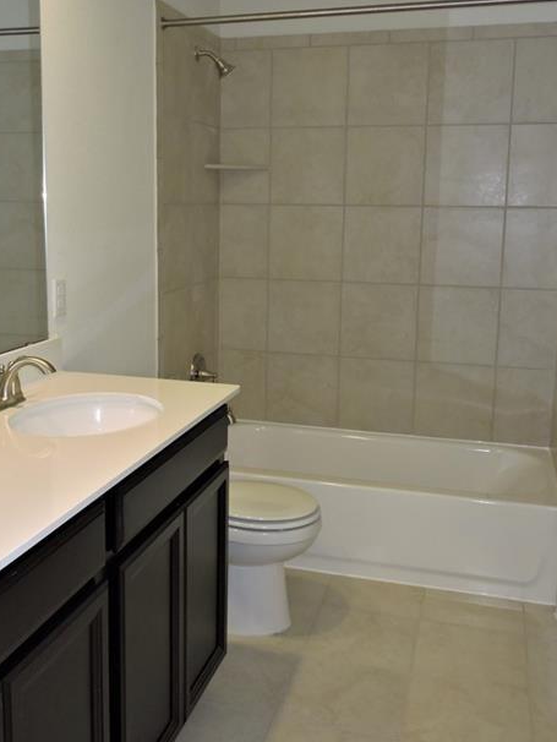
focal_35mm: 38
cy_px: 331
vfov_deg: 48.9
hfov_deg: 37.6
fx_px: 815
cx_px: 224
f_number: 3.5
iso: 200
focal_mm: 5.4
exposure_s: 1/30
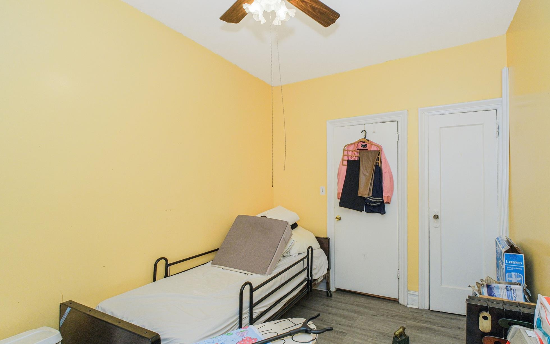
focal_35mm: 16
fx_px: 240
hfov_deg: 97.8
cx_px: 279
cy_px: 183
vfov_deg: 71.2
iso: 640
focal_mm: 10
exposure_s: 1/60
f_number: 8
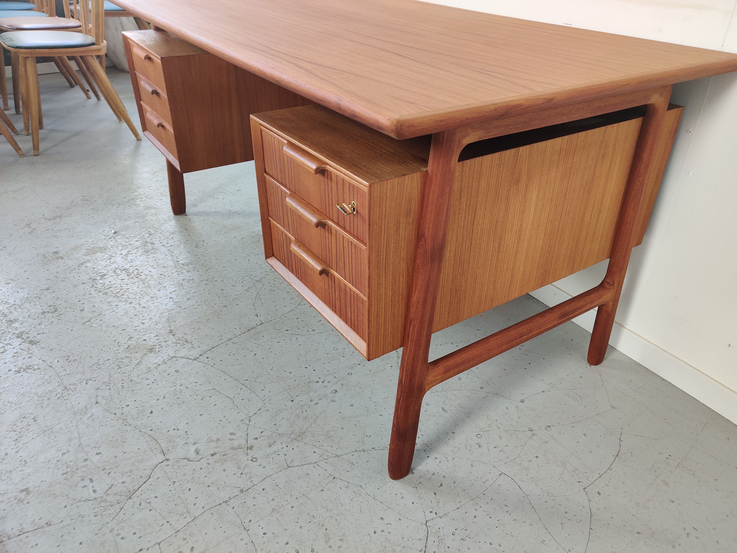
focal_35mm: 27
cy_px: 276
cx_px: 368
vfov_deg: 51.4
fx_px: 575
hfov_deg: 65.3
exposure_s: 1/100
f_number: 1.65
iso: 200
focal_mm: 4.75
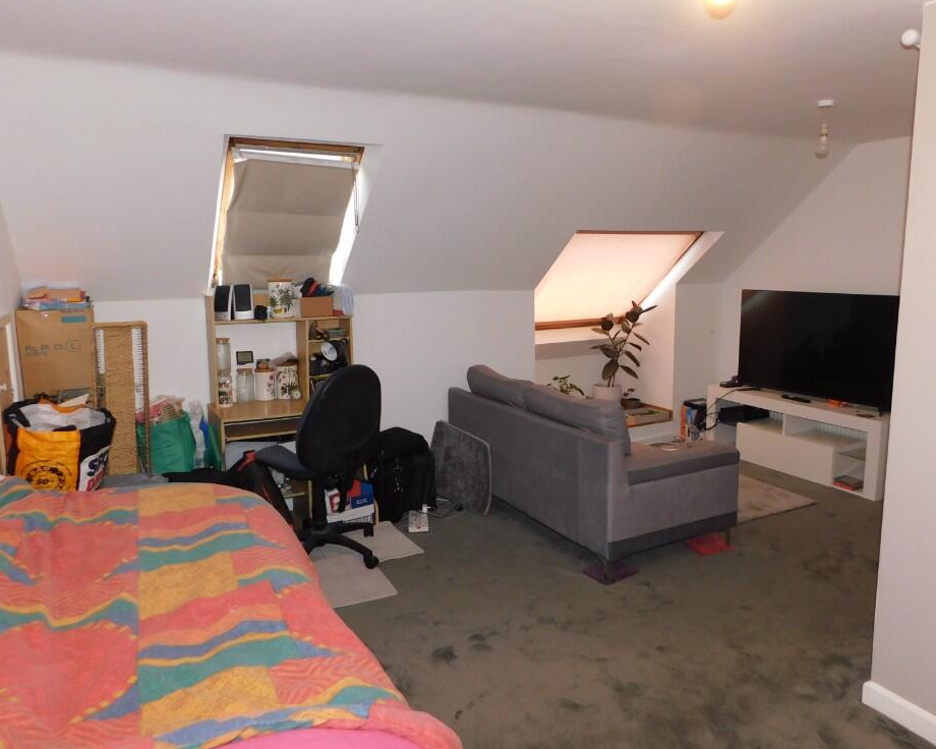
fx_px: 693
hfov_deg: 68.1
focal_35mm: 25
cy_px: 362
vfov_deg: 56.8
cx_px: 491
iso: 200
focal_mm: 4
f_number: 3
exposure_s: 1/30
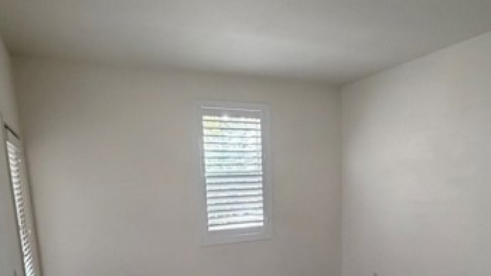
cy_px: 244
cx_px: 250
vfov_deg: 38.8
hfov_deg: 67.9
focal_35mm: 28
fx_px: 364
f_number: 2.2
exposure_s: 1/60
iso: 320
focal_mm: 2.22
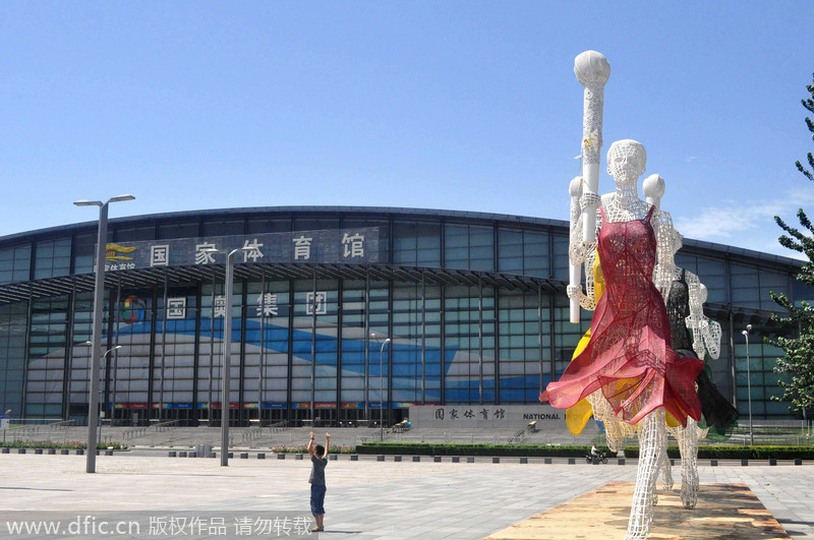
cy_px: 270
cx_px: 407
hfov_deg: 46.5
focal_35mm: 42
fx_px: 948
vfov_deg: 31.8
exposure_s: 1/800
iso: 800
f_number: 13
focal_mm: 28
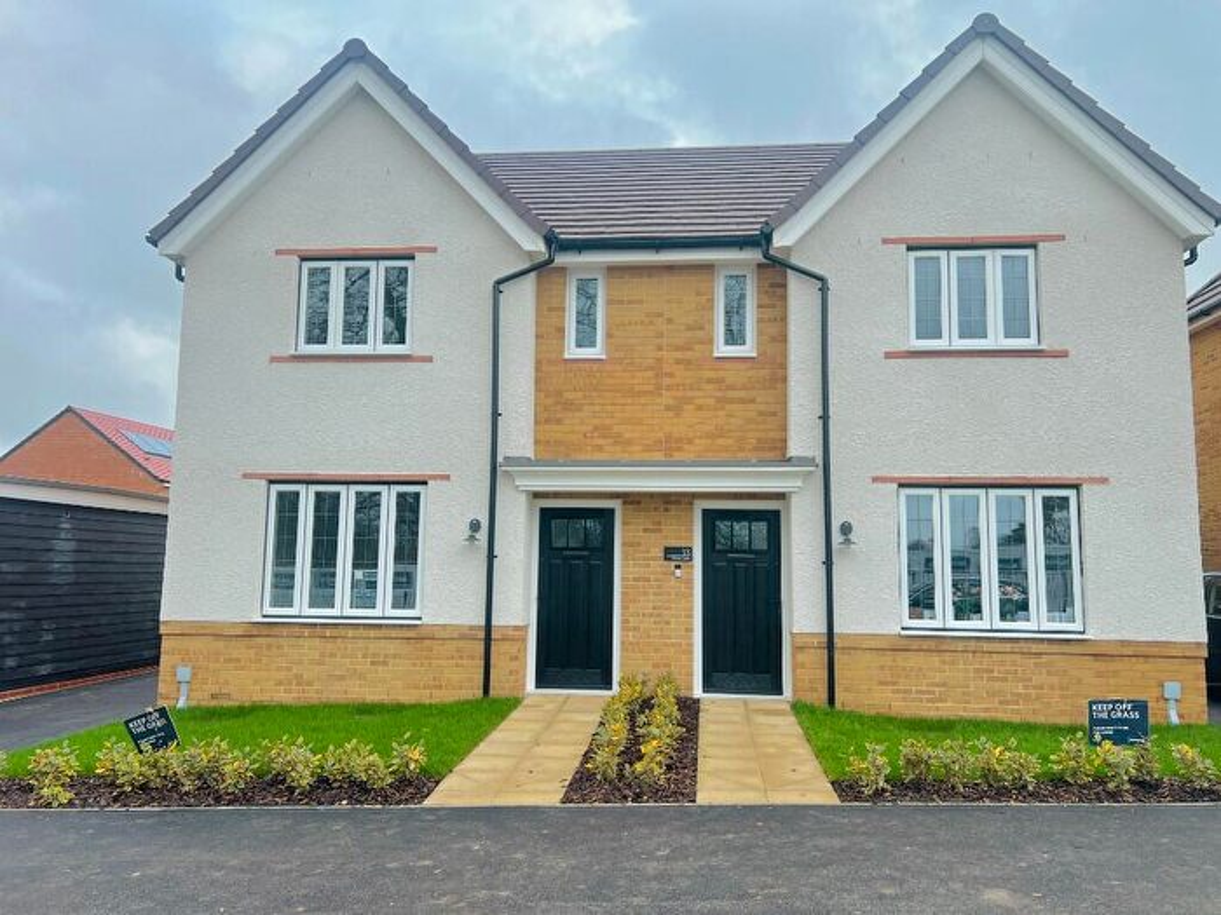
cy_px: 458
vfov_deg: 53.1
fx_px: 917
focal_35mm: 26
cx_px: 610
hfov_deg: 67.3
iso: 50
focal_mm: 5.7
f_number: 1.5
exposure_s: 1/1511
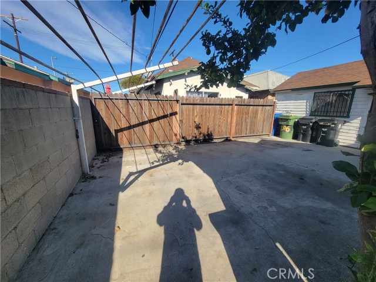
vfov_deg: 89.9
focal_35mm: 13
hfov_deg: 106.2
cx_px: 188
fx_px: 141
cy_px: 141
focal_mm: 2.2
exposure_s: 1/1005
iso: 50
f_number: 2.2
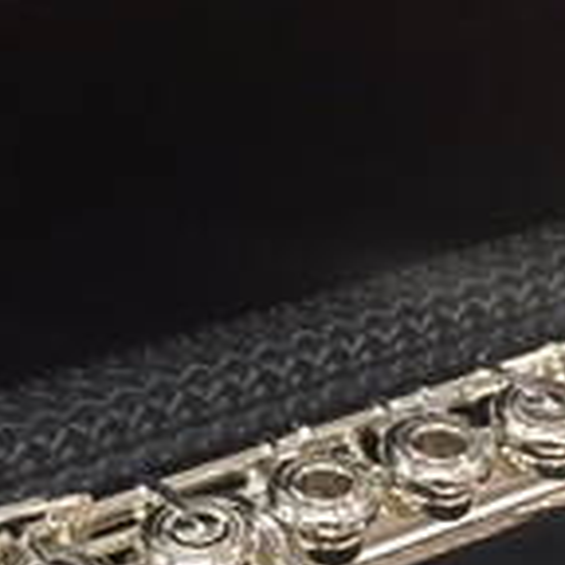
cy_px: 459
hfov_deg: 19.0
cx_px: 177
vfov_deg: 18.9
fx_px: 1680
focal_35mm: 91
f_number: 2.2
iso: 125
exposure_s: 1/30
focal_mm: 4.15
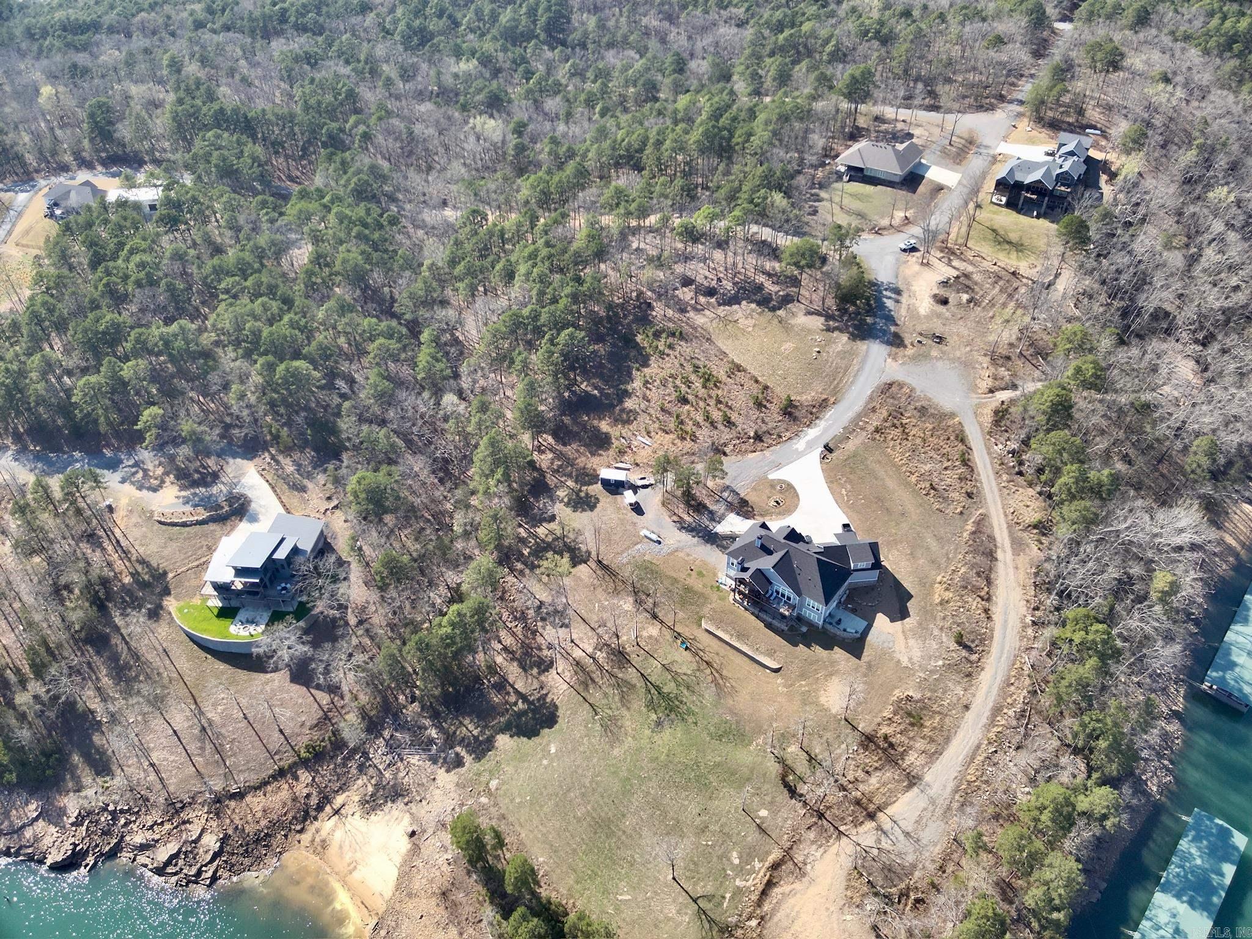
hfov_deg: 71.6
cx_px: 626
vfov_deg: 56.8
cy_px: 470
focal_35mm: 24
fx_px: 868
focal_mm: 4.4
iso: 100
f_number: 2.8
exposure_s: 1/400
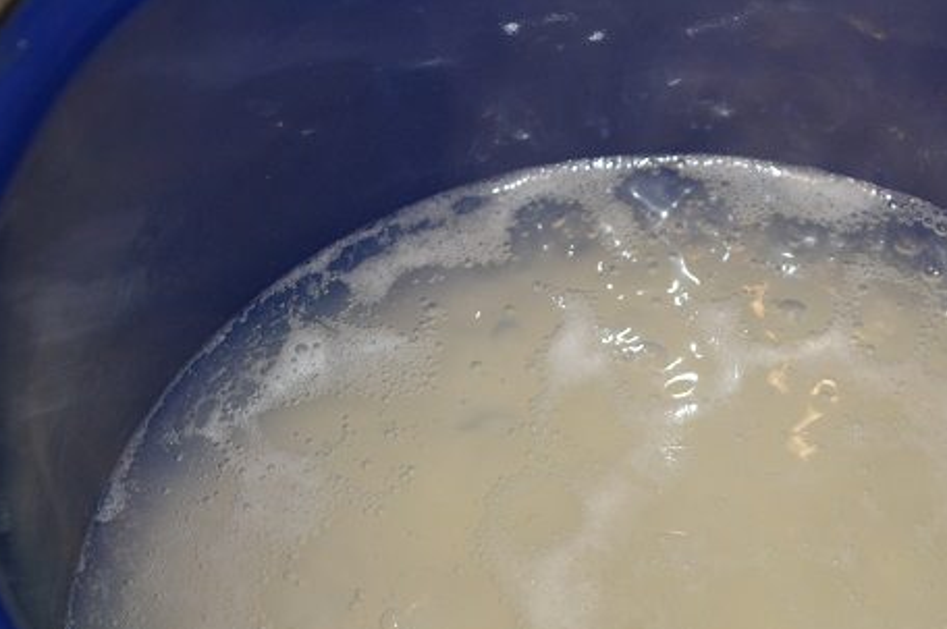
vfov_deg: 10.8
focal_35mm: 127
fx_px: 3331
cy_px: 446
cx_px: 694
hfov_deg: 16.1
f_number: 5.6
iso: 1000
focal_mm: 55
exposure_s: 1/60
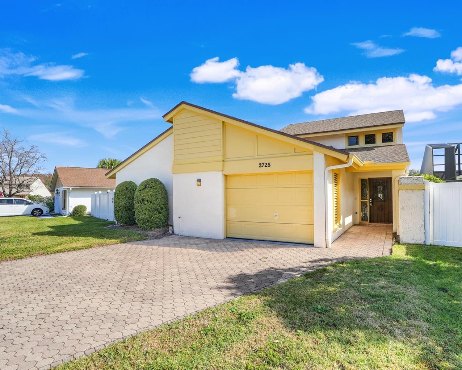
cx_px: 253
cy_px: 190
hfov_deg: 80.2
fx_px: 273
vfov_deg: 68.1
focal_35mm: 20
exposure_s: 1/50
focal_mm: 17
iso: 250
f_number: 9
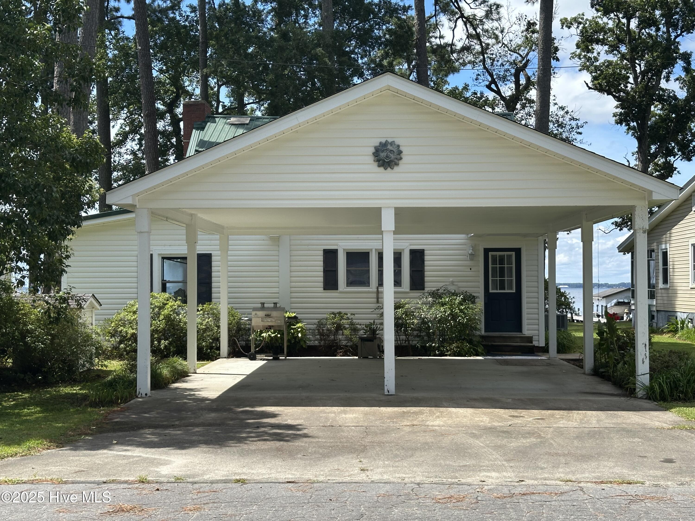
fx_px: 964
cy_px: 260
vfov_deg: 30.3
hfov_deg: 39.7
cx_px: 348
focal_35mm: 48
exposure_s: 1/2809
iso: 64
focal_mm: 6.86
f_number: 1.78
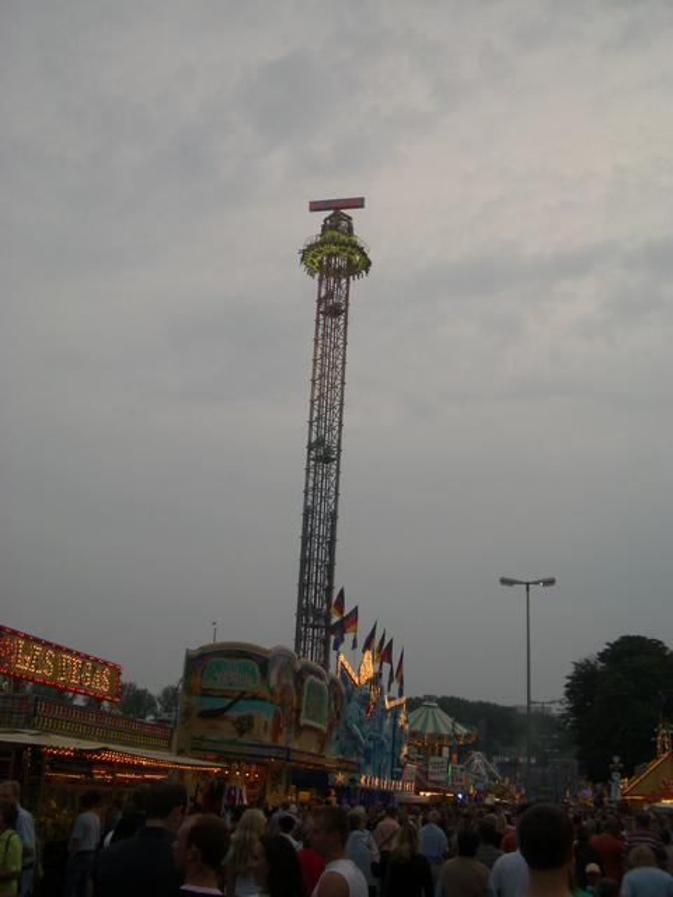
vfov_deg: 52.6
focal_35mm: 35
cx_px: 336
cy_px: 448
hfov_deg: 40.7
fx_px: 907
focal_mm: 5.8
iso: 50
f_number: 4.3
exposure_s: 1/160
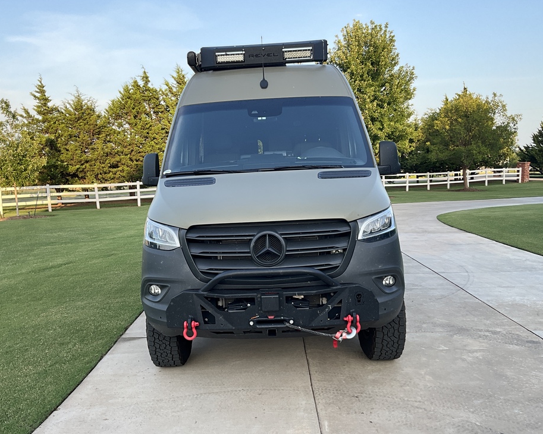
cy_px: 222
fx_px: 498
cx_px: 258
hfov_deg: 57.2
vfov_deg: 47.1
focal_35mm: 31
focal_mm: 3
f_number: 1.8
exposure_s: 1/210
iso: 20
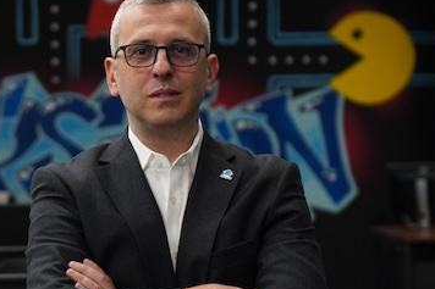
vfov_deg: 7.7
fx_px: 2138
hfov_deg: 11.6
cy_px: 199
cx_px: 174
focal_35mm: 177
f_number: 4
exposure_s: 1/80
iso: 1250
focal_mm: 70
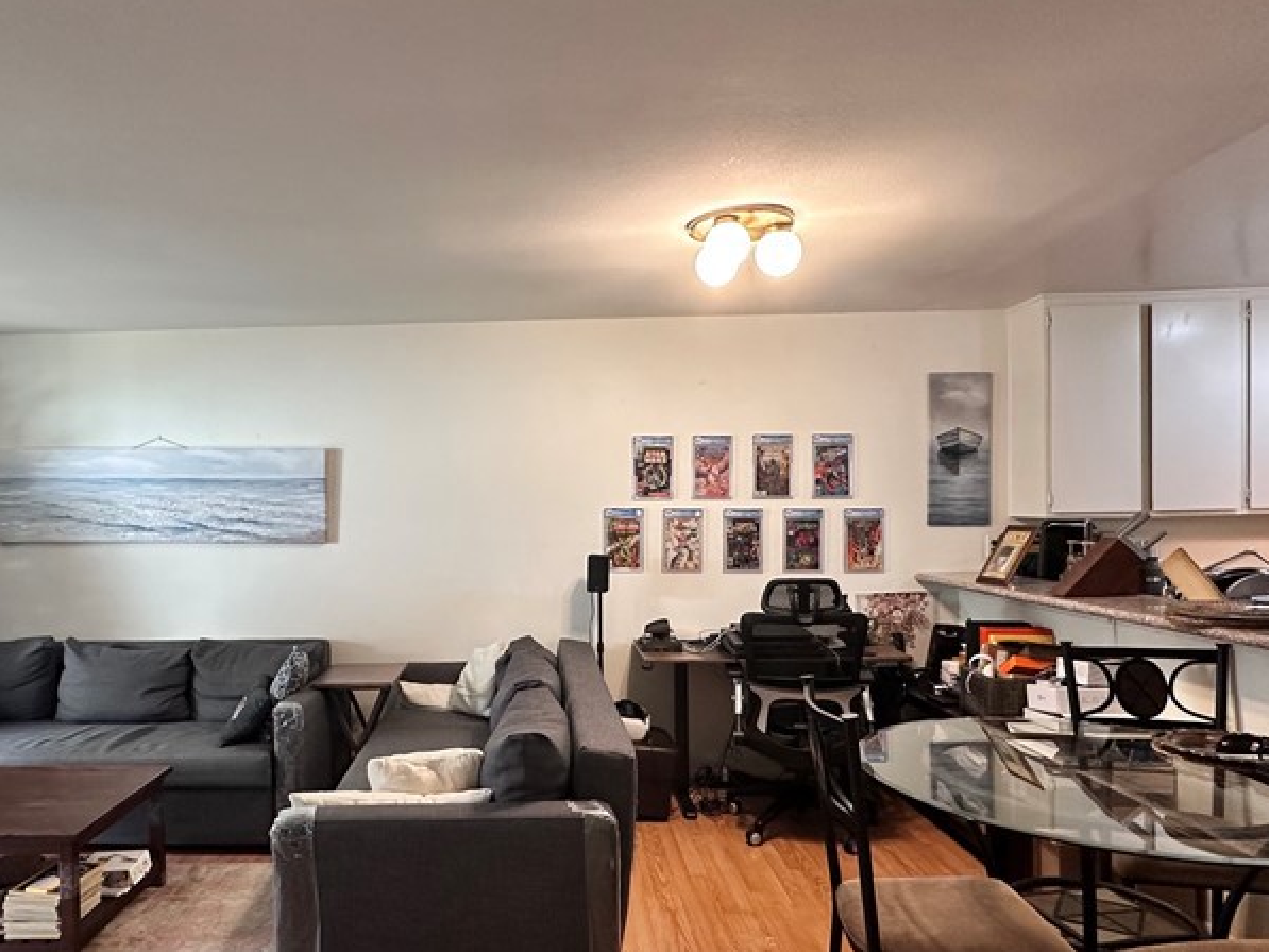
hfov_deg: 70.8
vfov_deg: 56.7
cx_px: 508
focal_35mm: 24
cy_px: 518
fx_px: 880
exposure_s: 1/60
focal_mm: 2.22
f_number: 2.2
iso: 250
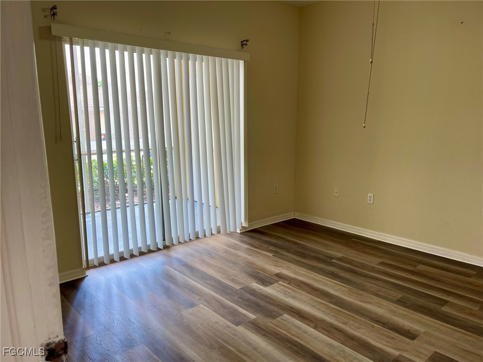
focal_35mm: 26
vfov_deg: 53.1
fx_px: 363
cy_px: 181
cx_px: 242
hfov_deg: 67.3
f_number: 1.6
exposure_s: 1/120
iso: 50
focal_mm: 5.1
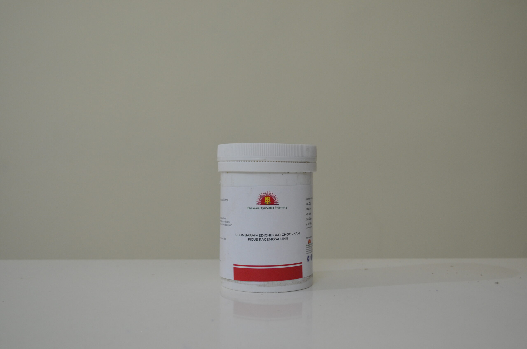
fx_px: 570
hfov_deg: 49.6
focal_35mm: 39
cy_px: 174
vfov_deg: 34.1
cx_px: 264
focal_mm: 26
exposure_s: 1/40
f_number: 4.2
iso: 800
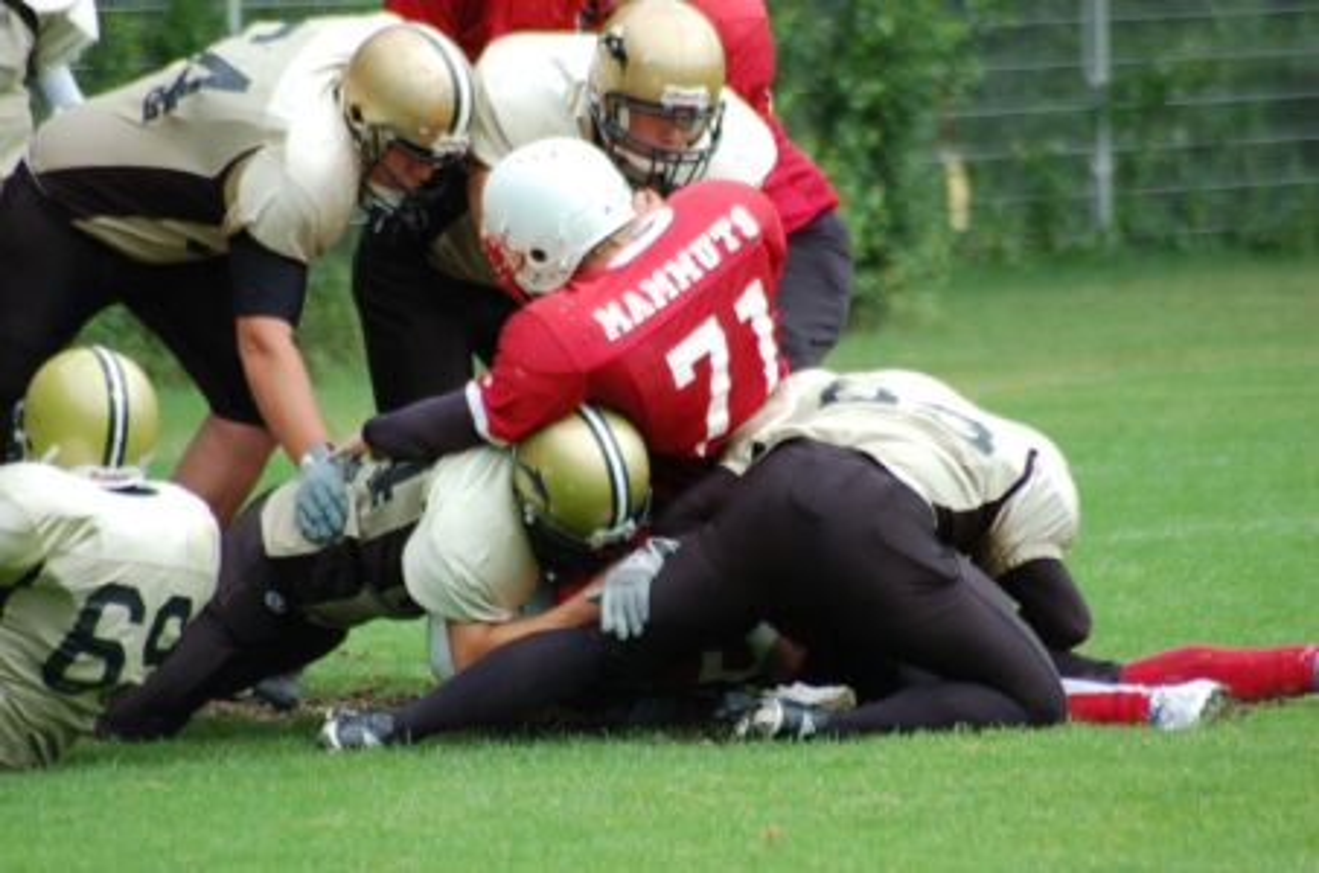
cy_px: 436
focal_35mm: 450
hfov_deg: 4.6
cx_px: 660
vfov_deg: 3.0
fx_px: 16453
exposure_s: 1/500
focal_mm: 300
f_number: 5.6
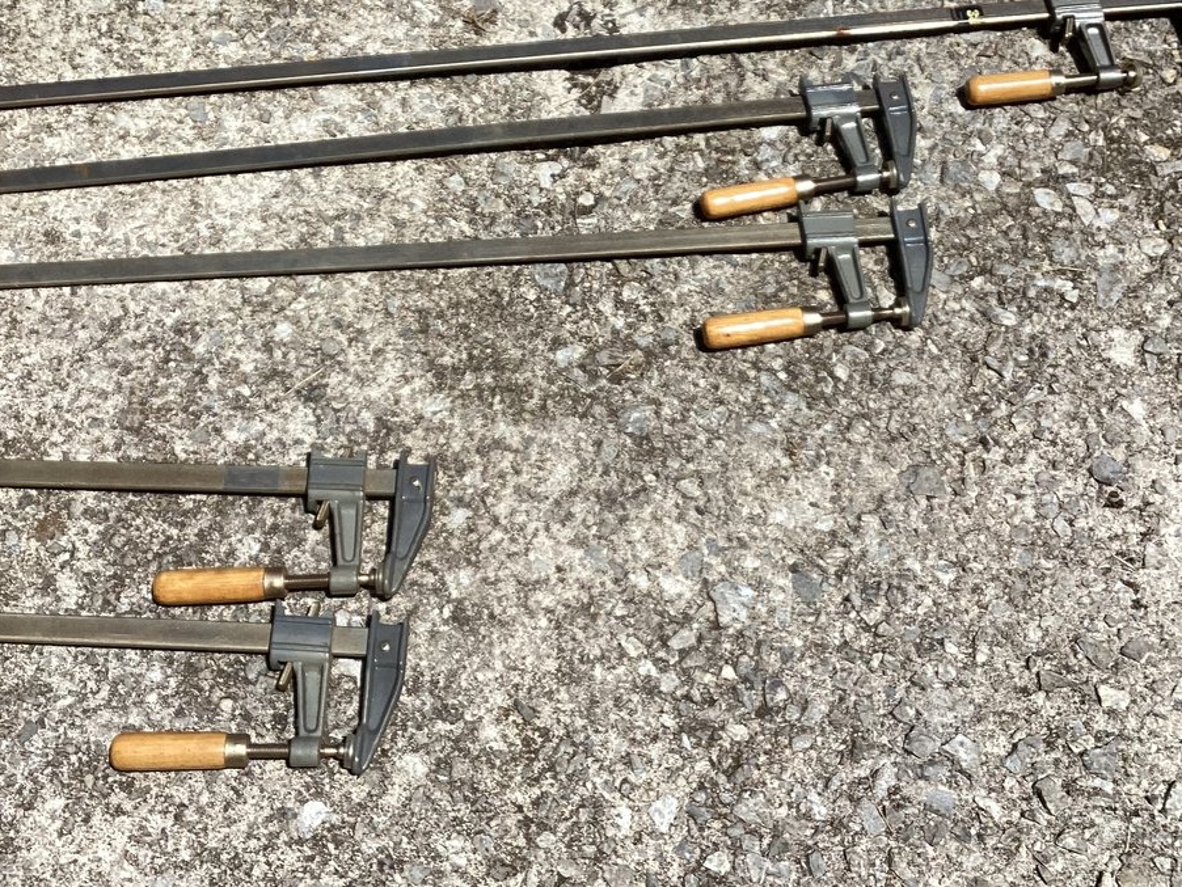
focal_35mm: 52
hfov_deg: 36.8
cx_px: 565
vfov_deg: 27.8
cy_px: 282
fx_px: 1776
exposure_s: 1/2469
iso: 25
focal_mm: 3.3
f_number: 2.4
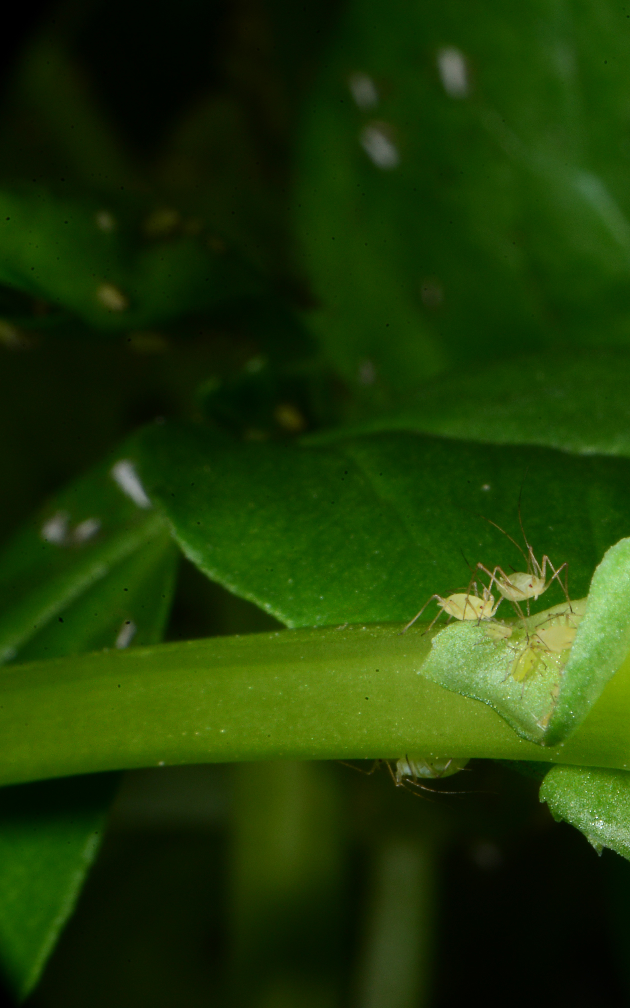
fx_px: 4423
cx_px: 756
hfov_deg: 8.1
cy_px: 506
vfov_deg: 13.0
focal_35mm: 161
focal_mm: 105
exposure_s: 1/200
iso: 400
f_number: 36
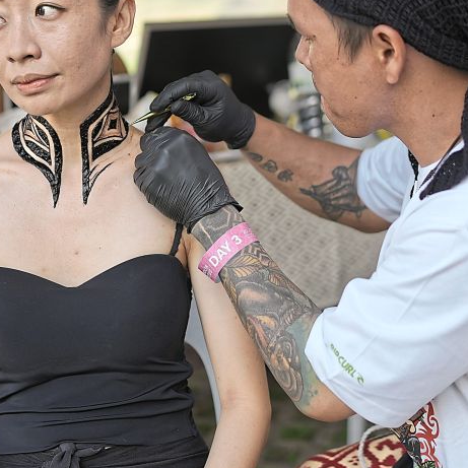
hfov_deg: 21.6
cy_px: 247
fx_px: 1224
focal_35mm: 80
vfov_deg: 21.6
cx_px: 166
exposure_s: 1/640
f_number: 1.8
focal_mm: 35
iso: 100
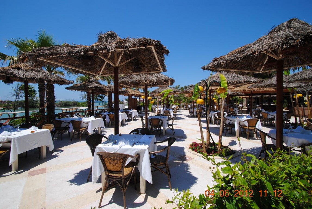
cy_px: 104
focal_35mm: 15
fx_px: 130
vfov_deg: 77.5
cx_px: 156
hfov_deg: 100.3
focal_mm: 10
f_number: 9
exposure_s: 1/320
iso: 100
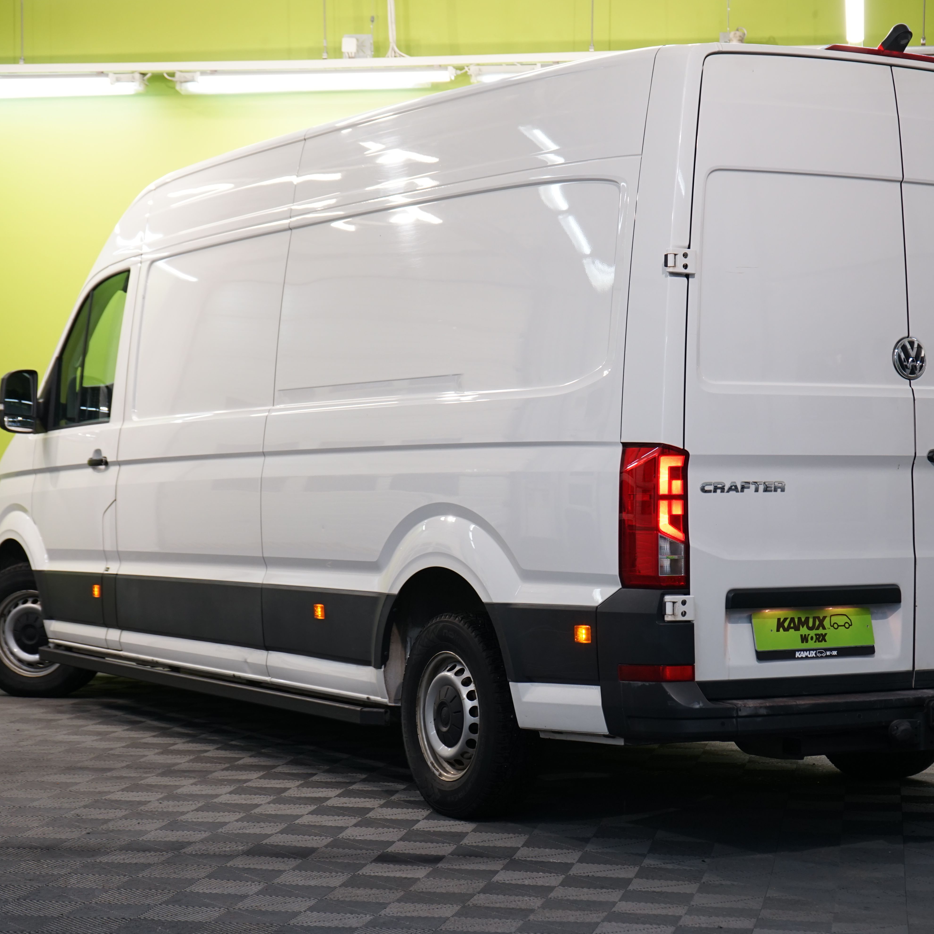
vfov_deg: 24.3
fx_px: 2167
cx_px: 569
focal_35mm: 71
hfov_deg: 24.3
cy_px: 468
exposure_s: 1/30
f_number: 5.6
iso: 500
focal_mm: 55
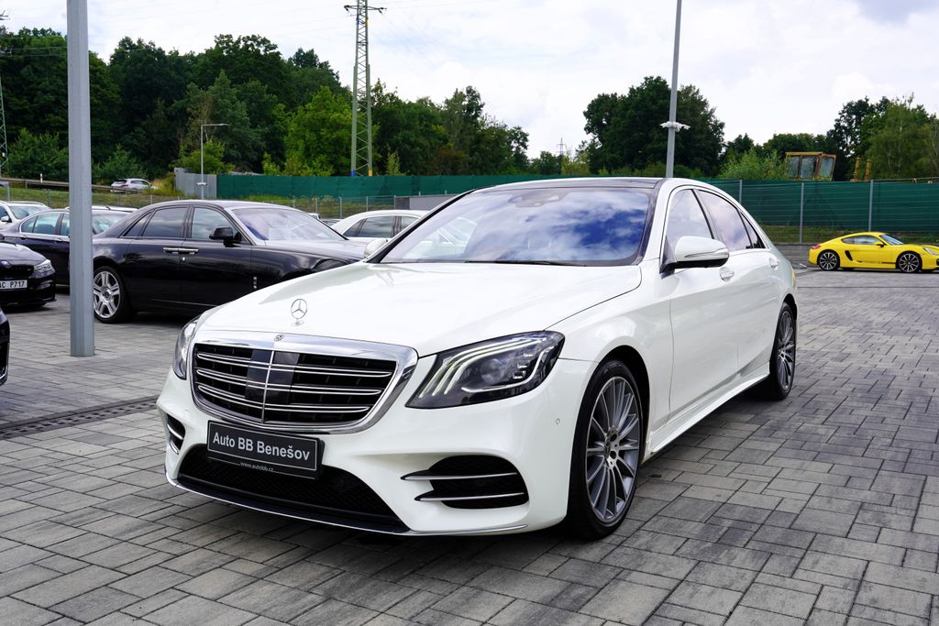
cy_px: 313
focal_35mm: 33
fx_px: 861
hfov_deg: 57.2
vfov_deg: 40.0
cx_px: 470
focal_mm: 33
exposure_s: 1/160
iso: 100
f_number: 10
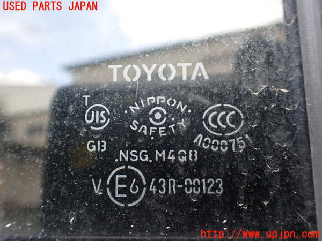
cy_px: 120
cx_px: 161
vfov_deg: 46.8
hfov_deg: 60.0
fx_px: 279
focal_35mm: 30
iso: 200
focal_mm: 5.4
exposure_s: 1/125
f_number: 2.3
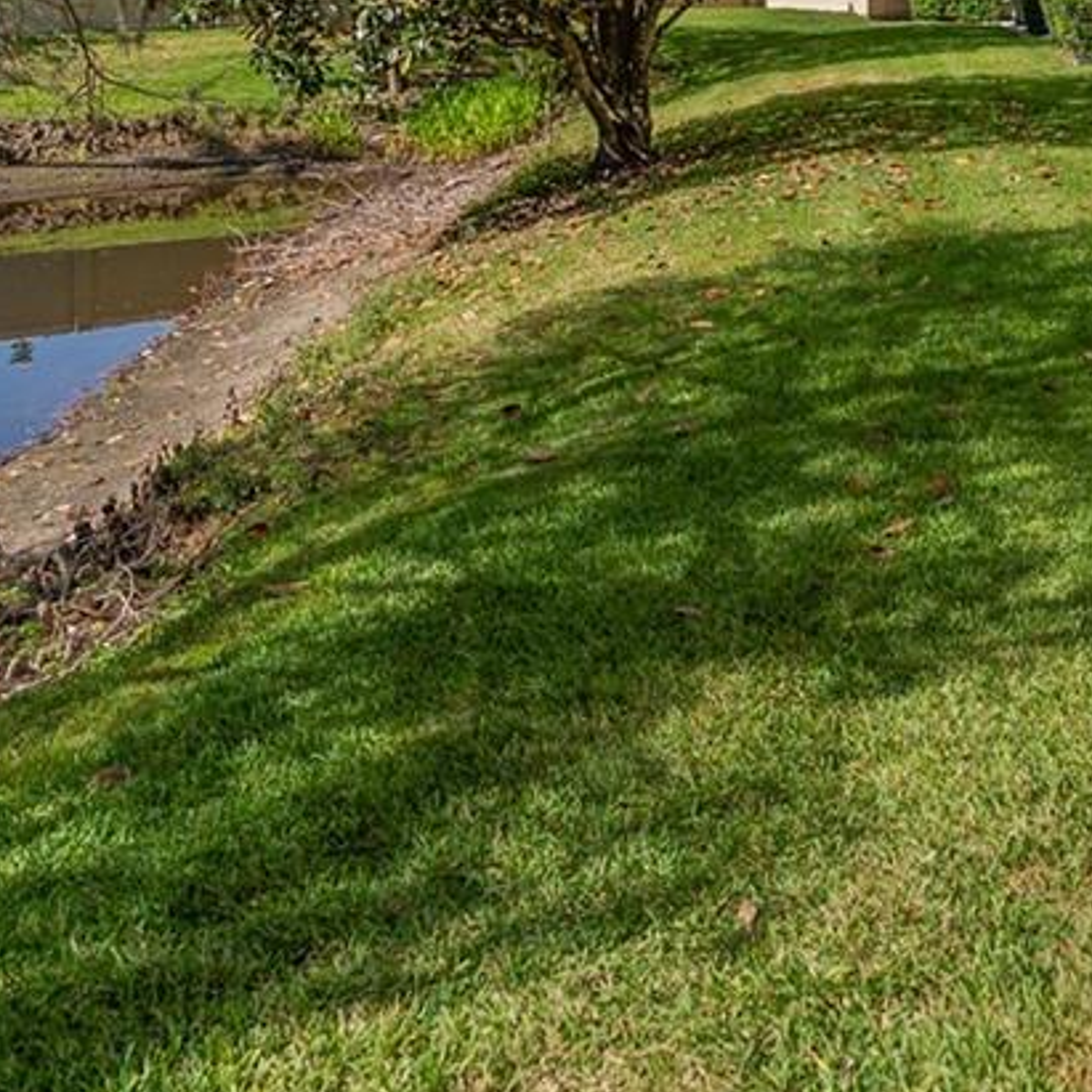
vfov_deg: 30.1
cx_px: 776
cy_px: 11
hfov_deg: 31.8
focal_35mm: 53
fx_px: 1892
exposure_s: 1/500
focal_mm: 16
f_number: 2.8
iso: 40
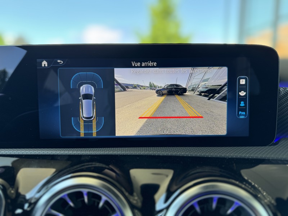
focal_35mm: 24
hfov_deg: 71.6
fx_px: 200
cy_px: 108
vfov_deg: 56.8
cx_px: 144
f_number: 1.78
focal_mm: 6.76
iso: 80
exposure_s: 1/210
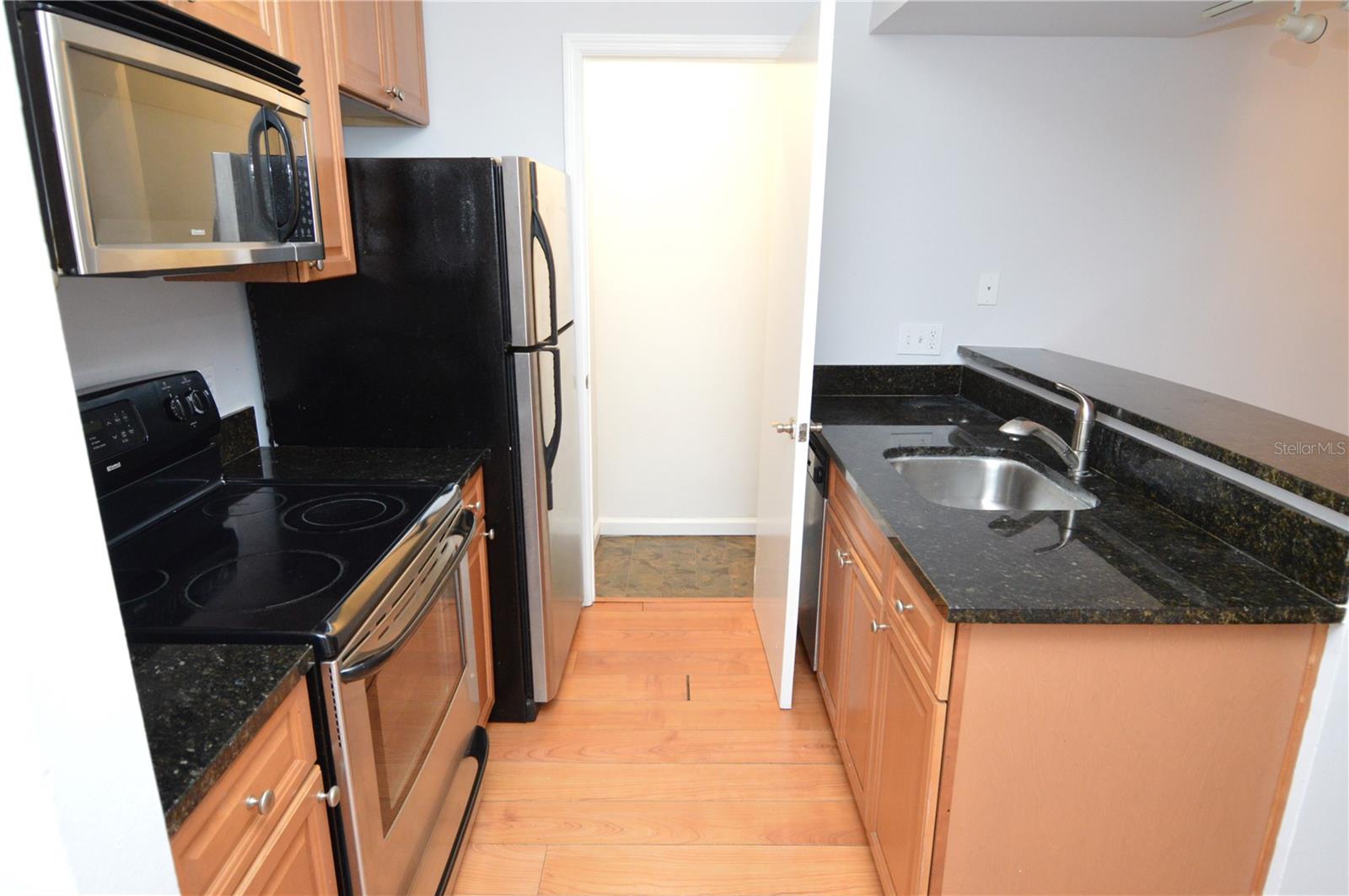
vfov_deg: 67.3
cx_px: 674
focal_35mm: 18
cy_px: 448
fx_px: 674
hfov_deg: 90.1
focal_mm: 12
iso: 1800
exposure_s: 1/60
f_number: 4
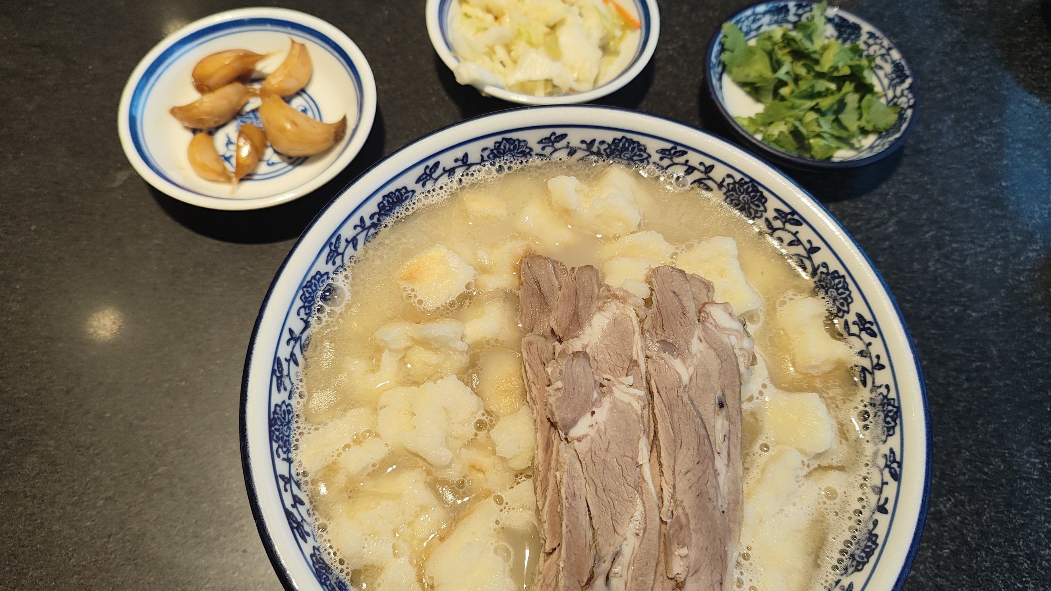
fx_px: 752
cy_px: 334
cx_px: 524
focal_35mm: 27
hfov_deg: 69.9
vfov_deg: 42.8
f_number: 1.65
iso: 113
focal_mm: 5.26
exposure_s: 1/100
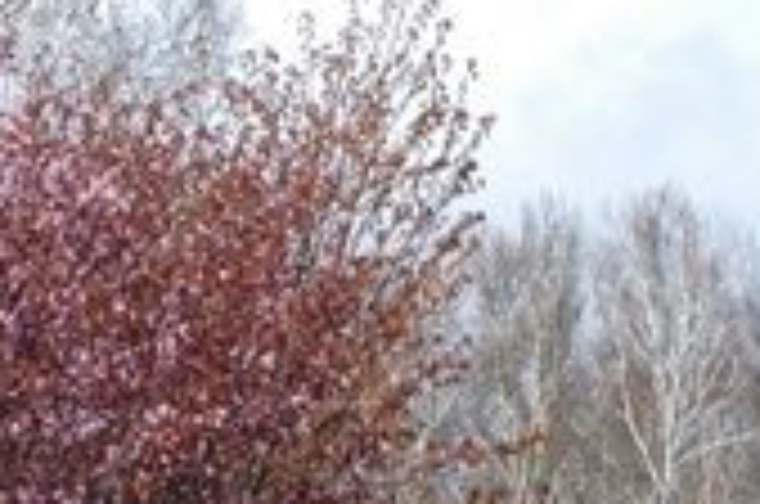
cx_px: -22
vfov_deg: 3.7
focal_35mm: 373
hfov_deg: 5.5
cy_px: 749
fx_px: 7860
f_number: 8
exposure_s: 1/250
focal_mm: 70
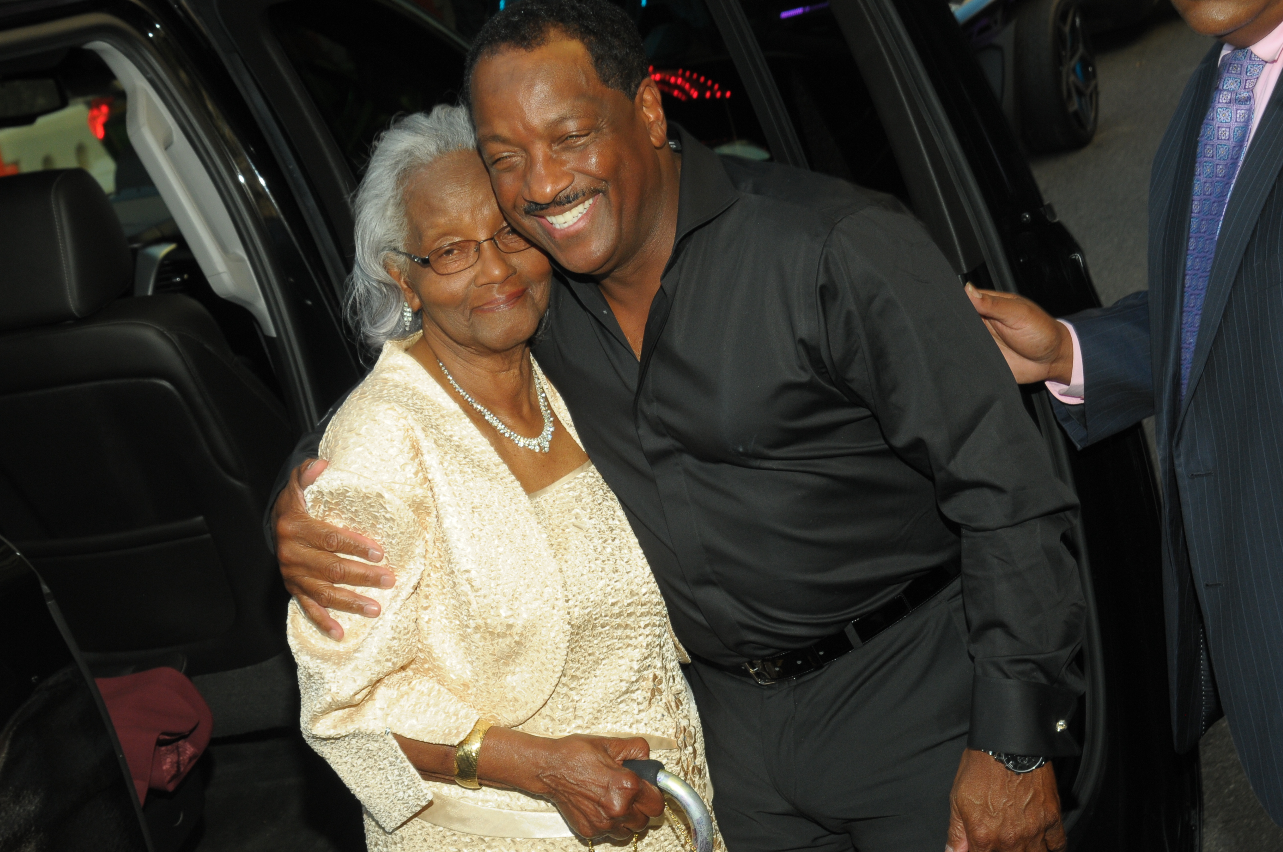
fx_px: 2670
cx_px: 642
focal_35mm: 75
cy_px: 426
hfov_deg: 27.0
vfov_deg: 18.1
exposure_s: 1/100
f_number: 11
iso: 400
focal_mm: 50
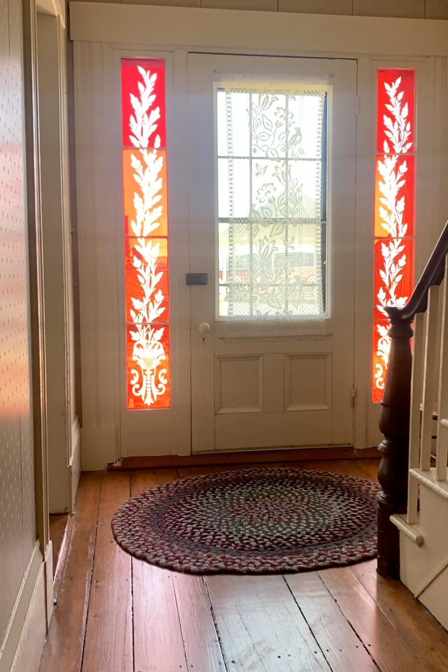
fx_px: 747
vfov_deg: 48.5
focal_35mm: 40
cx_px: 269
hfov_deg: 33.3
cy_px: 343
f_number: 1.8
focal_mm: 4.25
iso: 100
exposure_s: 1/84
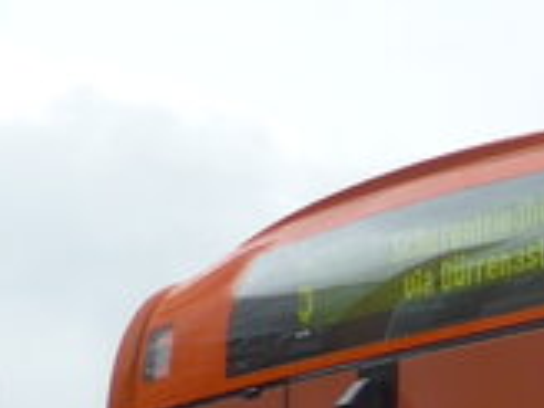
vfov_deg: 6.9
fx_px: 3332
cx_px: 1897
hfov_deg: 7.6
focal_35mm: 212
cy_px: 663
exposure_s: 1/250
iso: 80
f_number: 2.8
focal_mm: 6
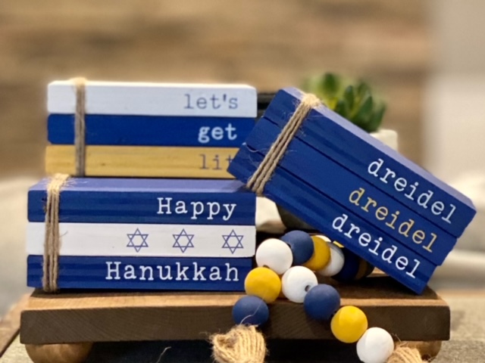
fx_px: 729
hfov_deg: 36.8
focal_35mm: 52
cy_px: 182
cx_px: 242
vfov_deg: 28.0
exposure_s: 1/24
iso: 400
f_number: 2
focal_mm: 6
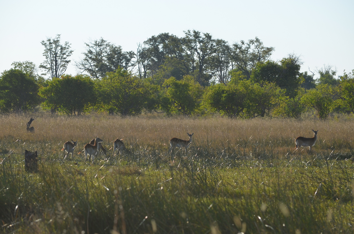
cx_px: 177
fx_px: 2502
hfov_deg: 8.1
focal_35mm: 255
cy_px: 117
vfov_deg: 5.4
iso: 200
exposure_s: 1/800
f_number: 7.1
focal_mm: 170
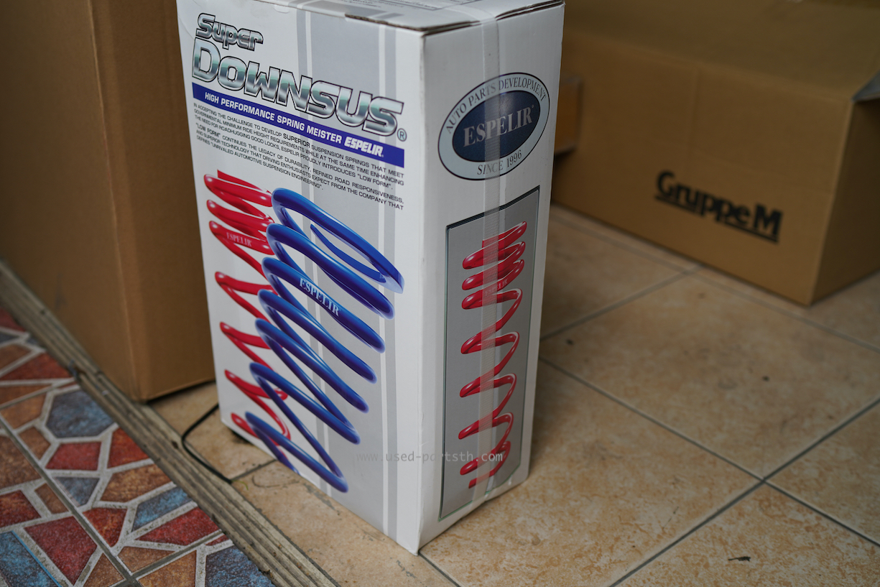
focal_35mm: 40
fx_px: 978
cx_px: 381
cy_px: 274
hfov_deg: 48.3
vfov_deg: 33.4
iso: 100
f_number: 2.8
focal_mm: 35
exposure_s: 1/250
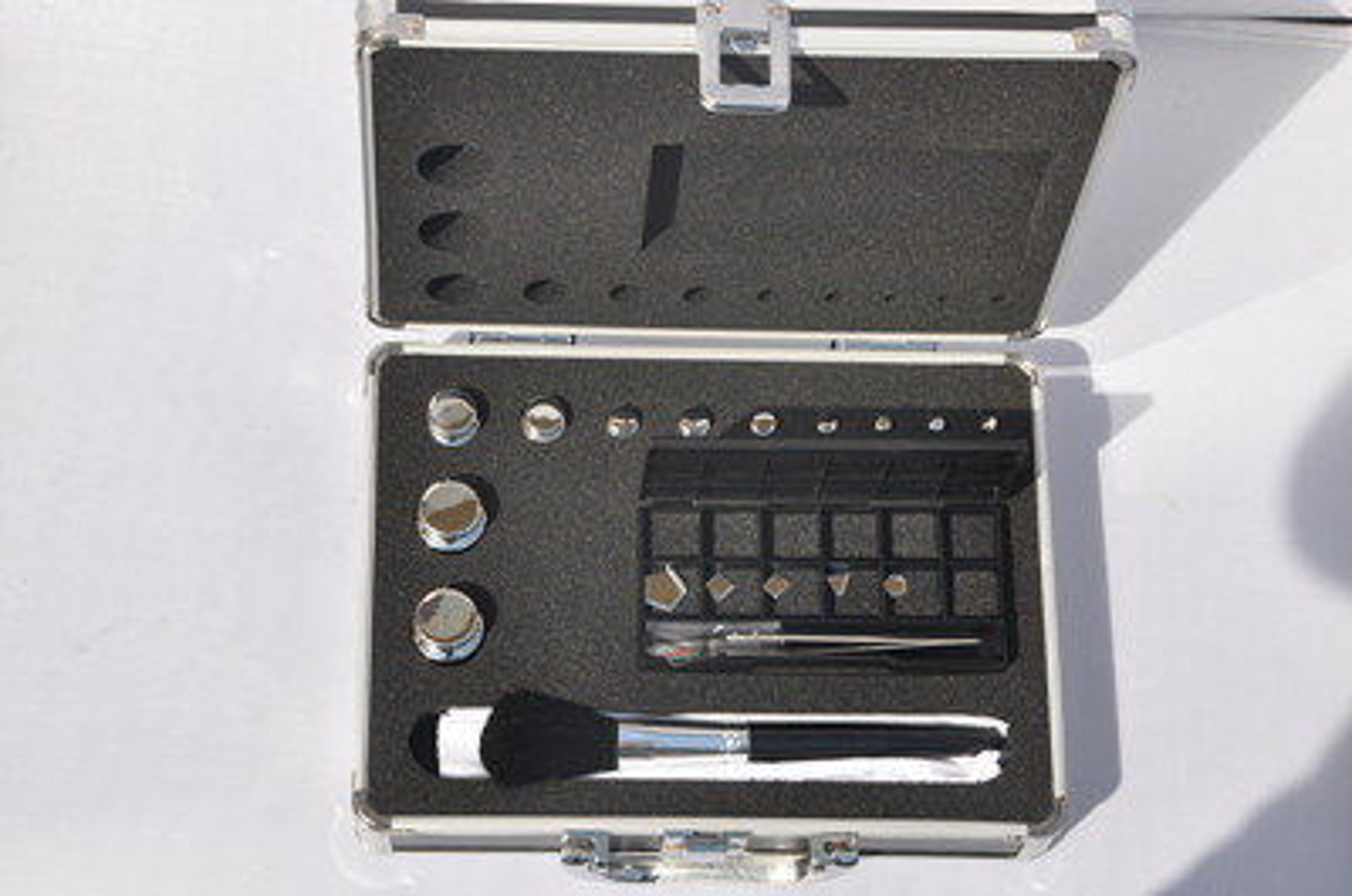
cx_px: 676
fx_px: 3261
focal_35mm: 87
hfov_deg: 23.4
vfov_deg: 15.6
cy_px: 448
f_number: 10
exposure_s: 1/400
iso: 200
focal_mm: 58
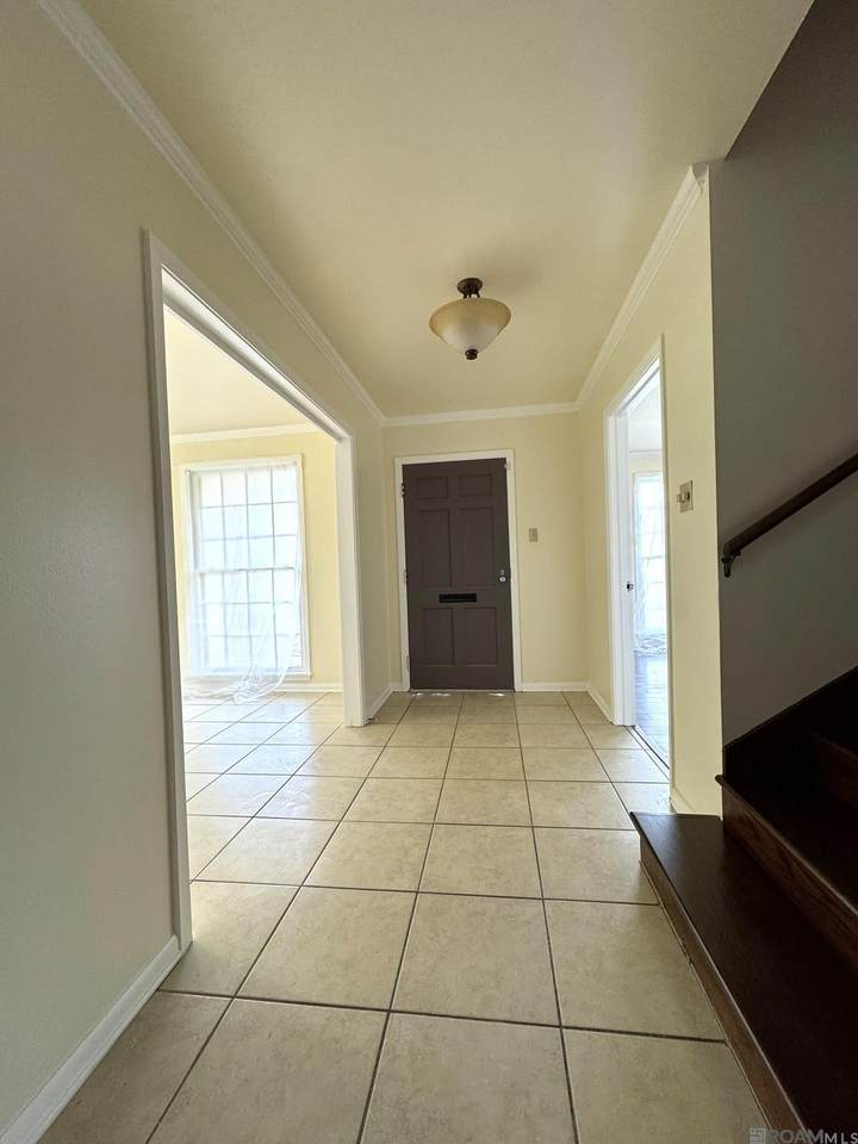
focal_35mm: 14
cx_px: 429
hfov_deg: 85.7
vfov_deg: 102.1
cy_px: 572
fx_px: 463
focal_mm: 2.22
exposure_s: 1/120
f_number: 2.2
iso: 160
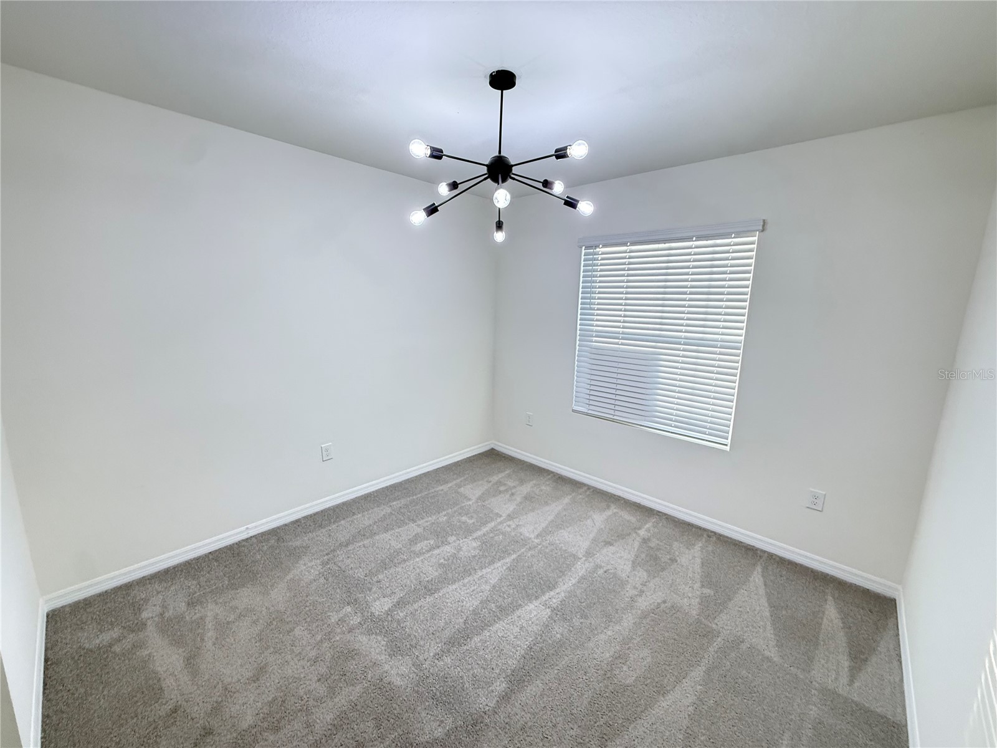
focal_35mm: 14
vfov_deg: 85.7
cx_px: 498
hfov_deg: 102.1
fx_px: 403
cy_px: 374
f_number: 2.2
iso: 320
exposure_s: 1/120
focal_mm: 2.22
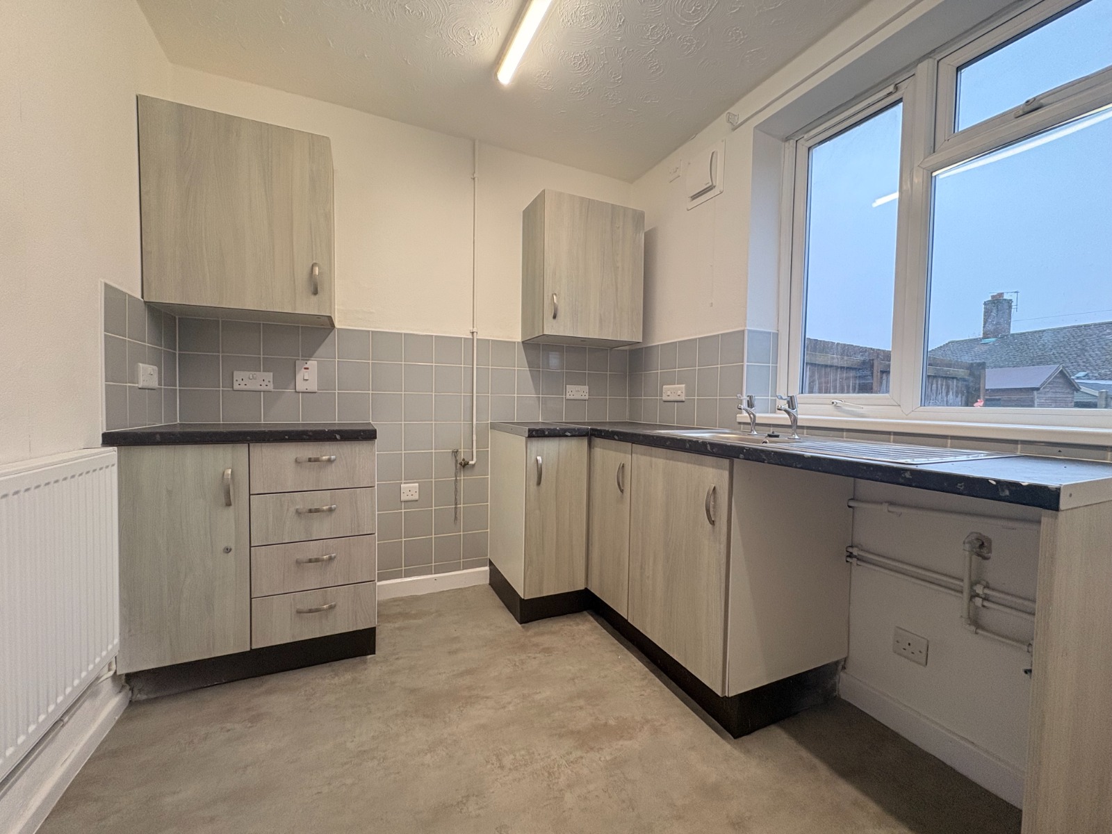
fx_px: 450
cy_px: 417
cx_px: 556
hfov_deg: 102.1
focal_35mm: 14
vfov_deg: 85.7
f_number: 2.2
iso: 100
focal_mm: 2.22
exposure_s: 1/100
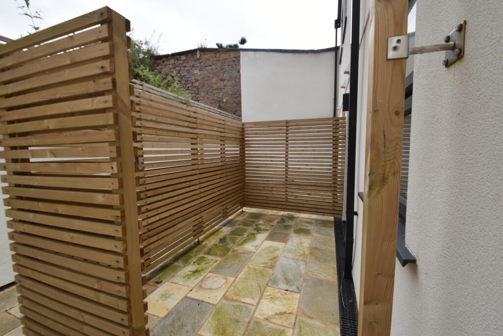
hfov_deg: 100.4
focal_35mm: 15
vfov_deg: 77.4
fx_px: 210
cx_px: 252
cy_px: 168
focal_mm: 10
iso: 100
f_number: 6.3
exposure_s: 1/160
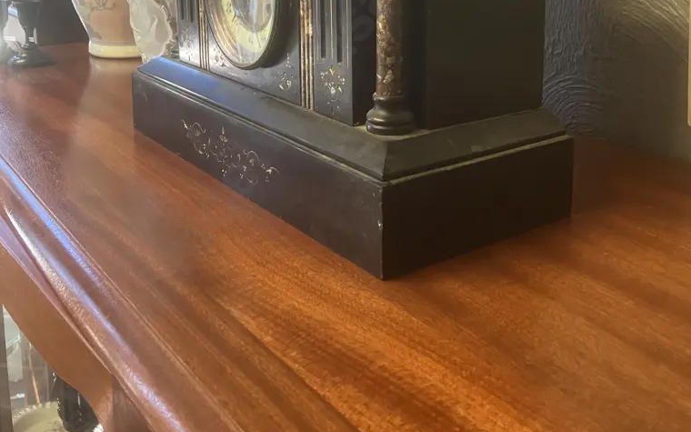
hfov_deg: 49.3
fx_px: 753
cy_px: 34
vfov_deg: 30.4
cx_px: 348
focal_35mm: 40
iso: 160
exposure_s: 1/60
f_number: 1.8
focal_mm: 3.99
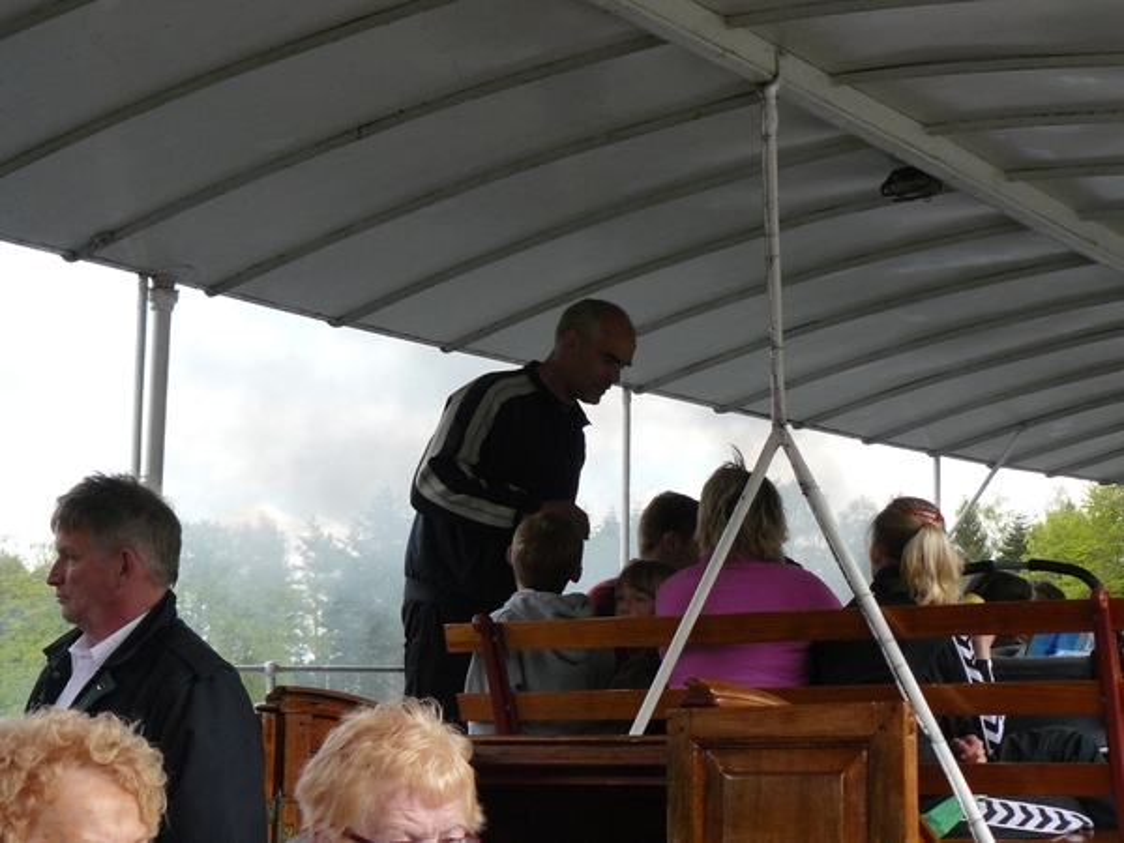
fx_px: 2403
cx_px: 562
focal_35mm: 74
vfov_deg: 19.9
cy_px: 422
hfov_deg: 26.3
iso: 200
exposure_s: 1/250
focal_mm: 12.4
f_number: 4
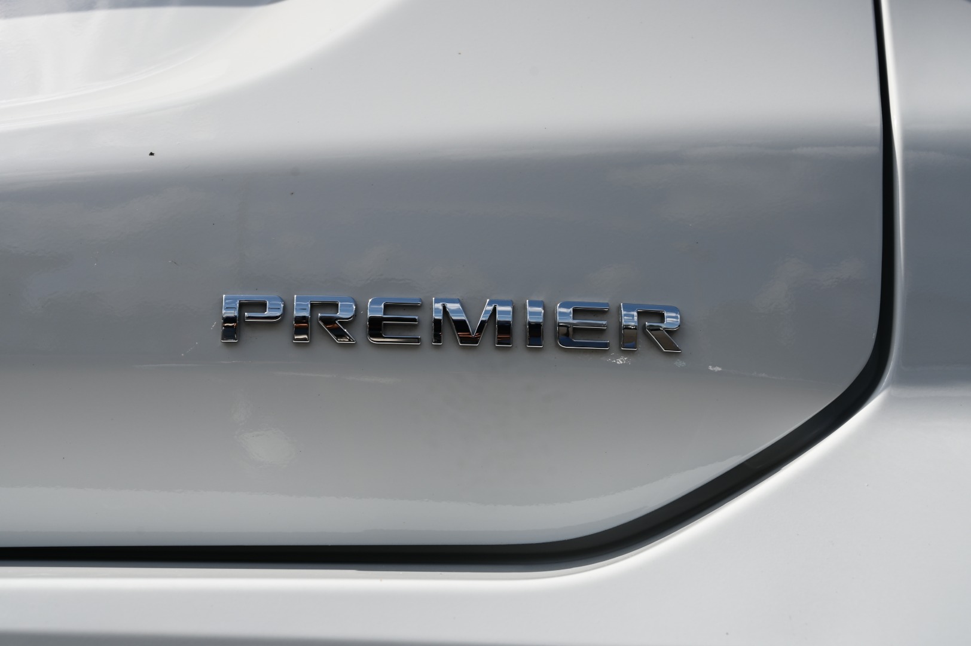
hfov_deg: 39.6
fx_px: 1347
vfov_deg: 26.9
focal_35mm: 50
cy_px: 323
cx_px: 486
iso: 100
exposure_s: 1/500
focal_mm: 50
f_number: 8
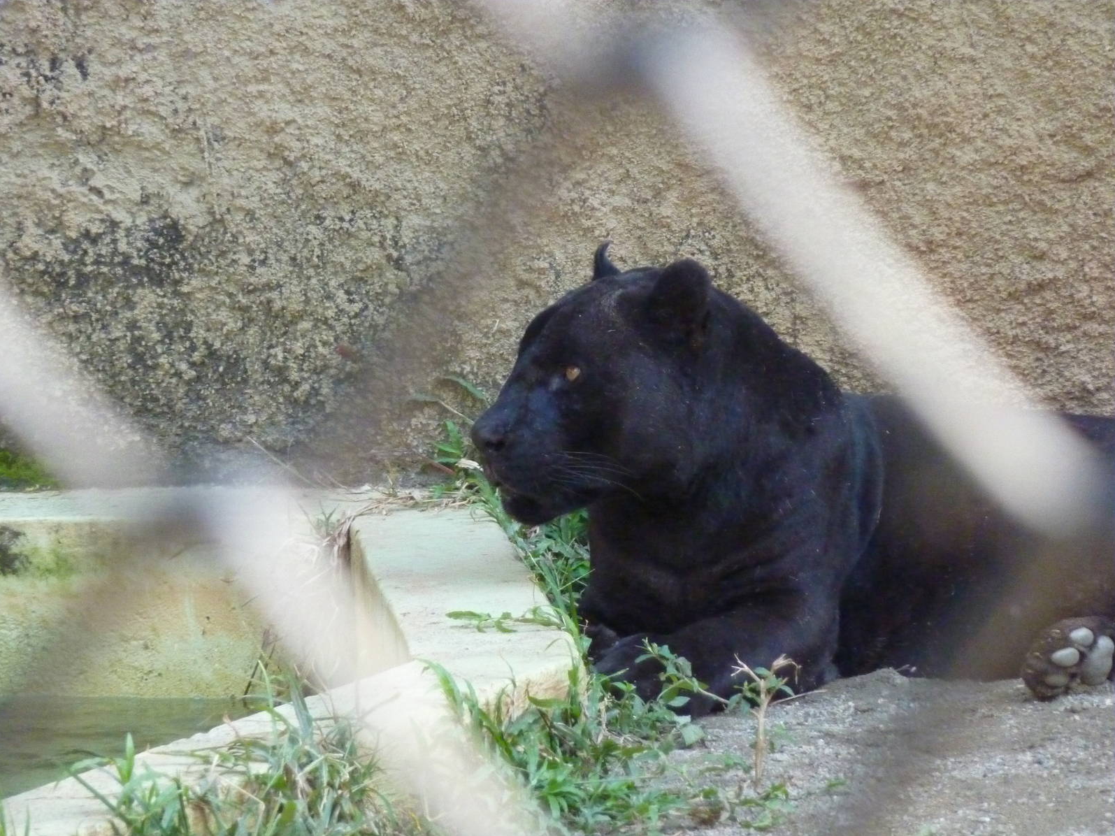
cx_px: 557
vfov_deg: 4.9
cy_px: 419
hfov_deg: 6.6
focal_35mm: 301
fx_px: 9695
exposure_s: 1/160
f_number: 4.9
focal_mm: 49.2
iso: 800
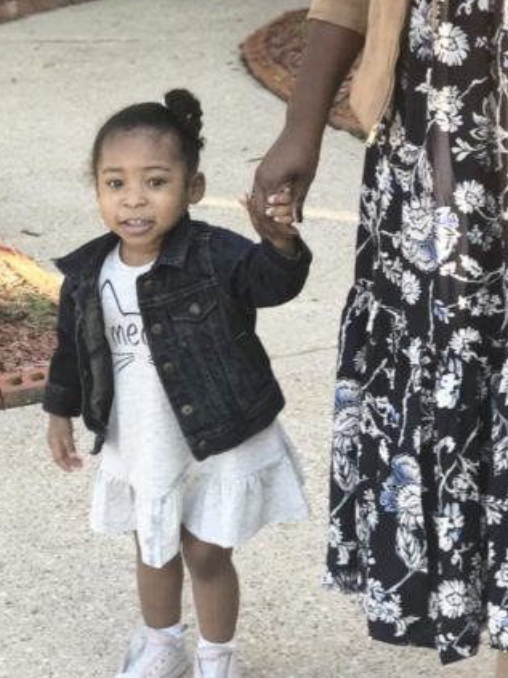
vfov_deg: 15.5
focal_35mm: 126
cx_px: 463
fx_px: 2467
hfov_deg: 11.7
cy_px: 138
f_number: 2.4
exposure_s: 1/120
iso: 25
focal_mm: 6
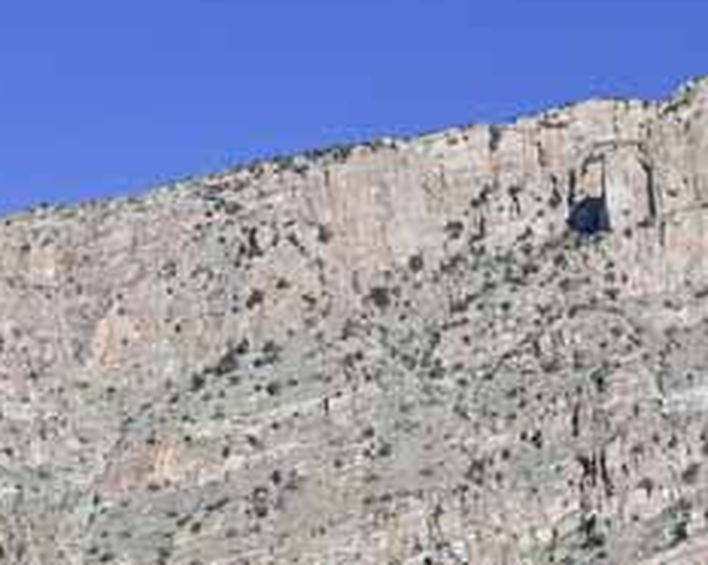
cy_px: 498
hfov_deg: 22.0
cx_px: 322
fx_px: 1821
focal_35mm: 87
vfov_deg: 17.4
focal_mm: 27
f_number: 5
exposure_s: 1/1600
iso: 100
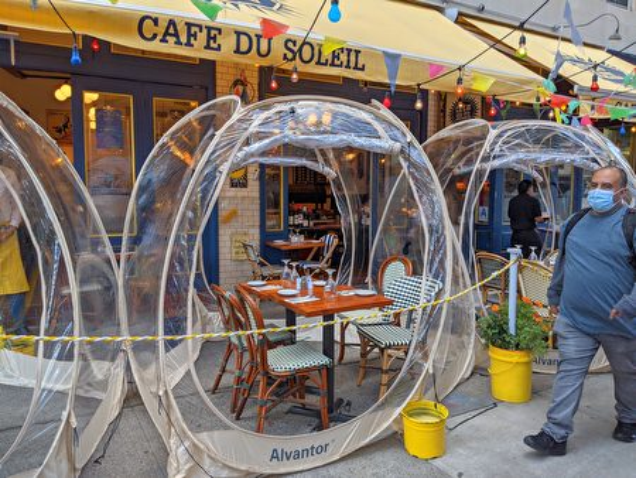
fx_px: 496
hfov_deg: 65.3
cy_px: 239
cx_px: 318
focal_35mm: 27
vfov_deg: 51.4
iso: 50
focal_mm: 4.44
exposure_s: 1/365
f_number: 1.8
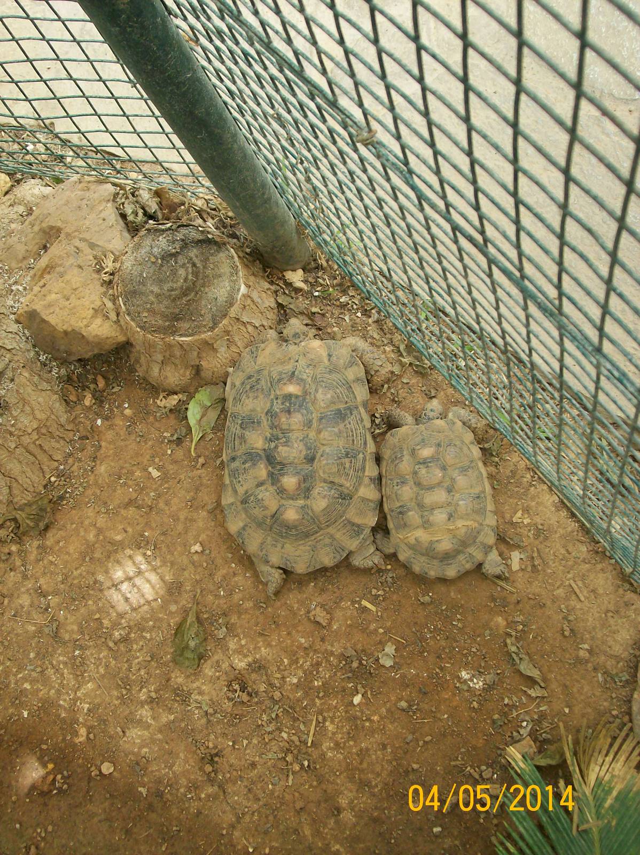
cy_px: 428
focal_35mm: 45
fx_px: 1110
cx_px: 320
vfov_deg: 42.1
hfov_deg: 32.1
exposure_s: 1/280
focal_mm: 7.6
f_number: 3
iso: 80
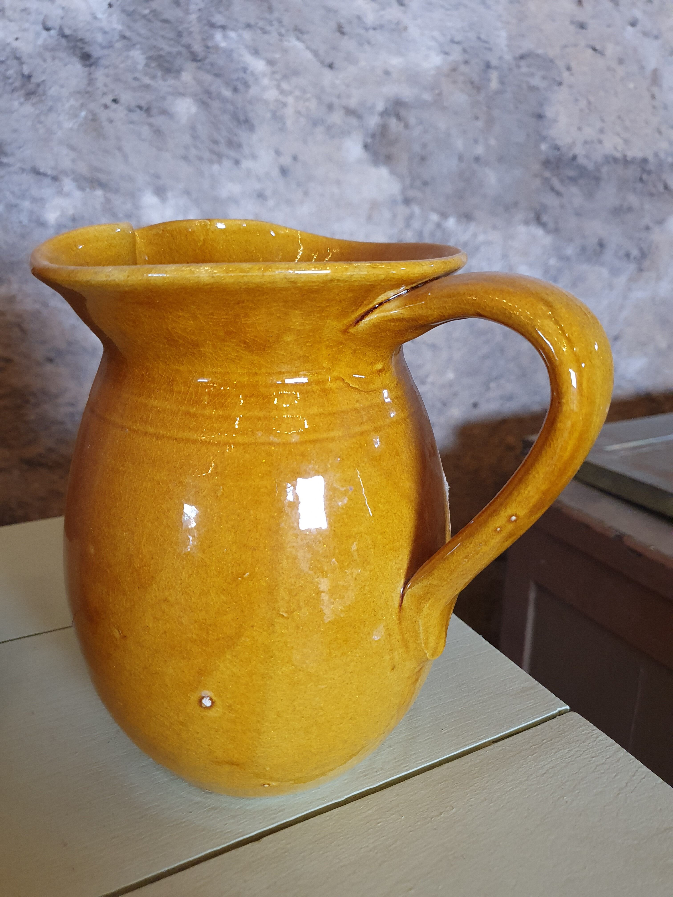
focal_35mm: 26
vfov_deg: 67.3
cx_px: 336
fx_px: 674
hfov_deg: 53.1
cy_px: 448
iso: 320
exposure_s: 1/50
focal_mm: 4.32
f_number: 1.5
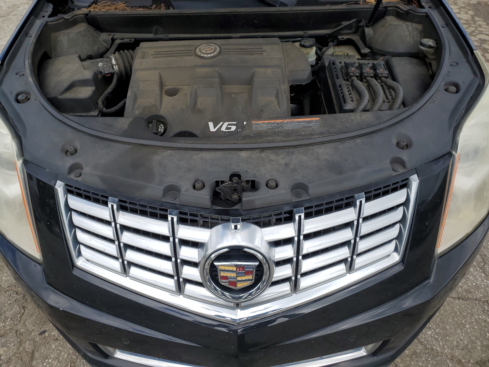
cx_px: 244
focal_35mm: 26
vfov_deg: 53.1
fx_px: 367
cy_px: 184
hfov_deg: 67.3
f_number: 1.5
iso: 50
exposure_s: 1/2500
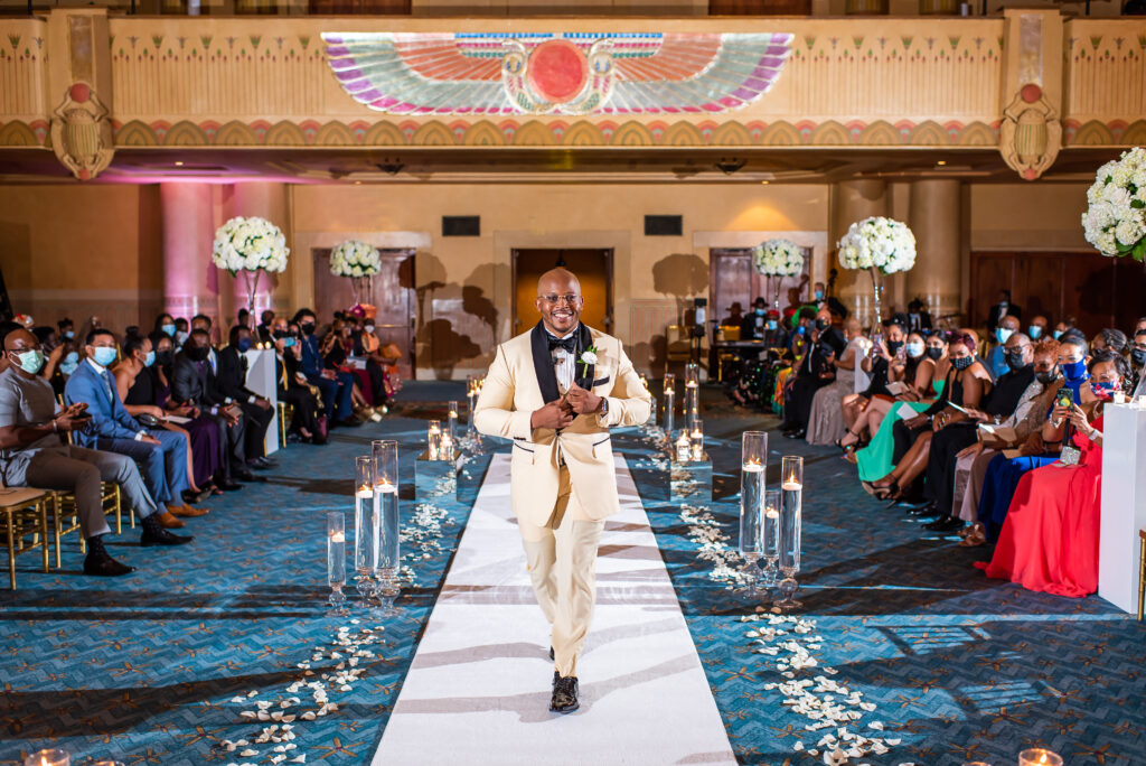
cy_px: 383
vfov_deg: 37.9
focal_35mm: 35
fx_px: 1115
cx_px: 573
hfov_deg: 54.4
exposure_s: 1/80
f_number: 2.8
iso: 800
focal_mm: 35
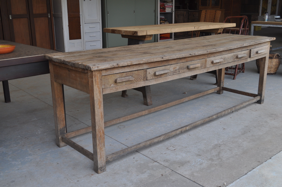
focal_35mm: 39
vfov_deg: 34.1
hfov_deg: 49.6
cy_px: 94
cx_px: 141
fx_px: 305
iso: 200
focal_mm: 26
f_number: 5.6
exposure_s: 1/125
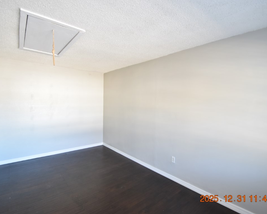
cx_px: 141
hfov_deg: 89.6
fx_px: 134
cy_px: 107
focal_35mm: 17
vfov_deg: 77.0
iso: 800
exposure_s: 1/45
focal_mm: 10
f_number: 3.5
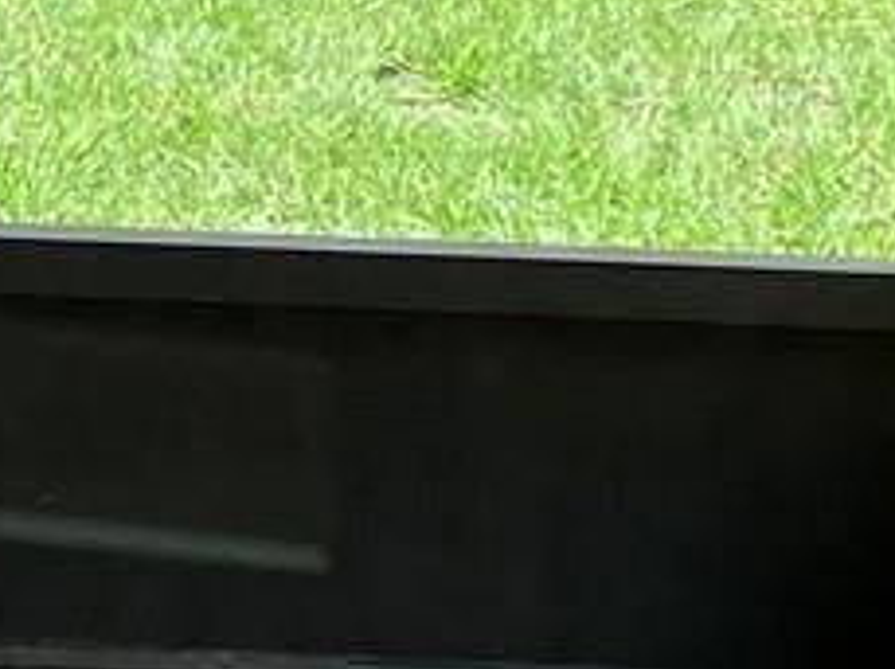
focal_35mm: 196
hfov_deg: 8.4
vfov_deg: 7.4
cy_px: -458
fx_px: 5060
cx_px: -1872
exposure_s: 1/362
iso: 32
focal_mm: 3.99
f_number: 1.8
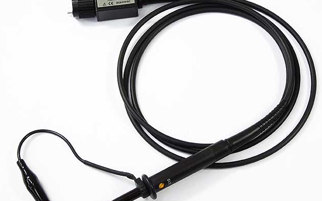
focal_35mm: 52
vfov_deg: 24.9
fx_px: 456
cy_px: 101
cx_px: 163
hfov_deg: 38.9
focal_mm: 8.7
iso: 100
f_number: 4
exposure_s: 1/50
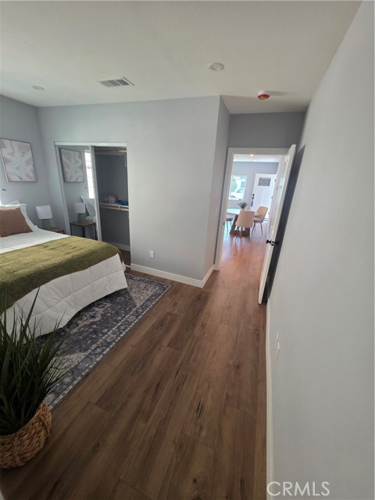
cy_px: 250
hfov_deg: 89.9
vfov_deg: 106.2
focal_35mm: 13
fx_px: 188
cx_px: 188
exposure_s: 1/120
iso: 160
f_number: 1.9
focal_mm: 2.2
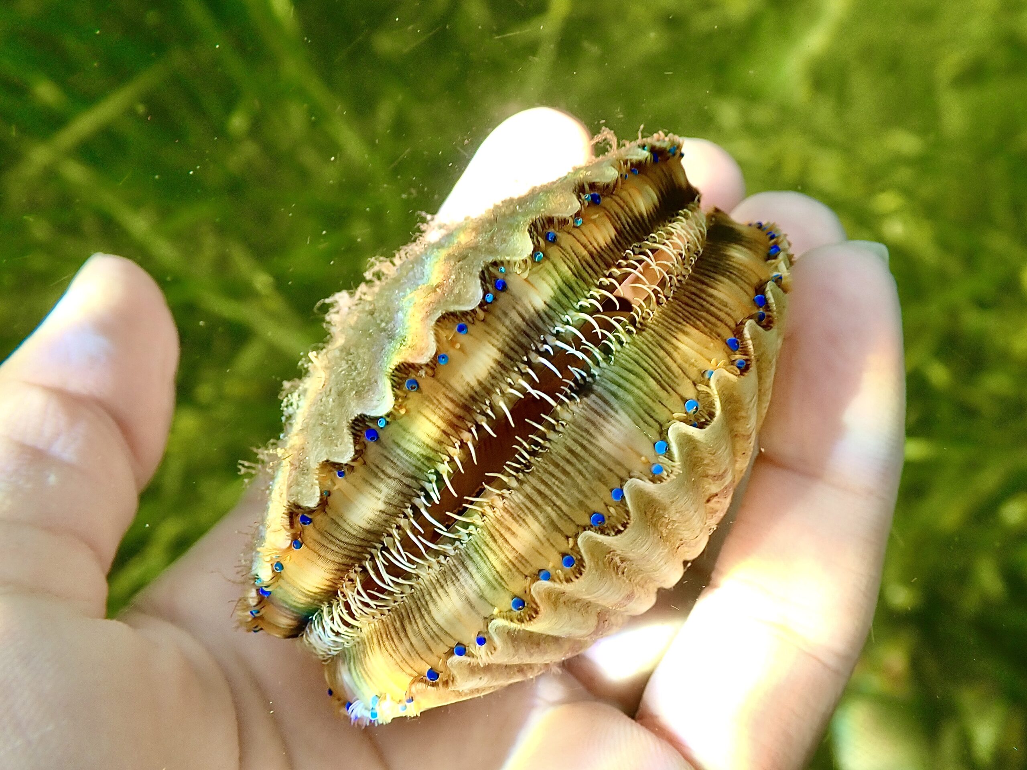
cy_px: 385
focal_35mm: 38
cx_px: 514
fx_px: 1127
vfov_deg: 37.7
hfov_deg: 49.0
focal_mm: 6.83
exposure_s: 1/160
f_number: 3.5
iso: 125
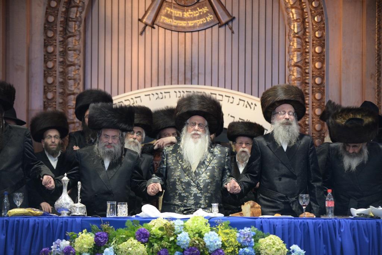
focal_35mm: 135
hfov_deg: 15.2
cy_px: 128
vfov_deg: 10.2
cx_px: 191
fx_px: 1433
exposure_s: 1/200
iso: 1600
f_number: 2.8
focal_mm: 135
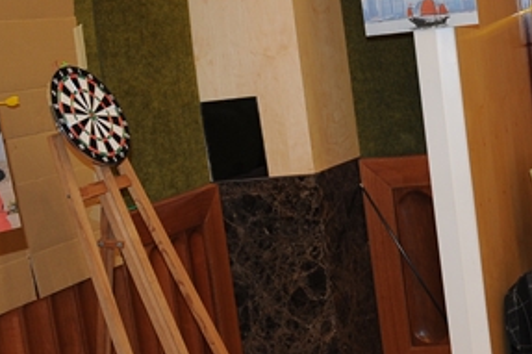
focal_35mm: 67
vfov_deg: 20.2
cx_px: 656
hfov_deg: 26.4
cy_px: 124
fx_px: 990
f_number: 4
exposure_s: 1/50
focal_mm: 24
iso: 1000
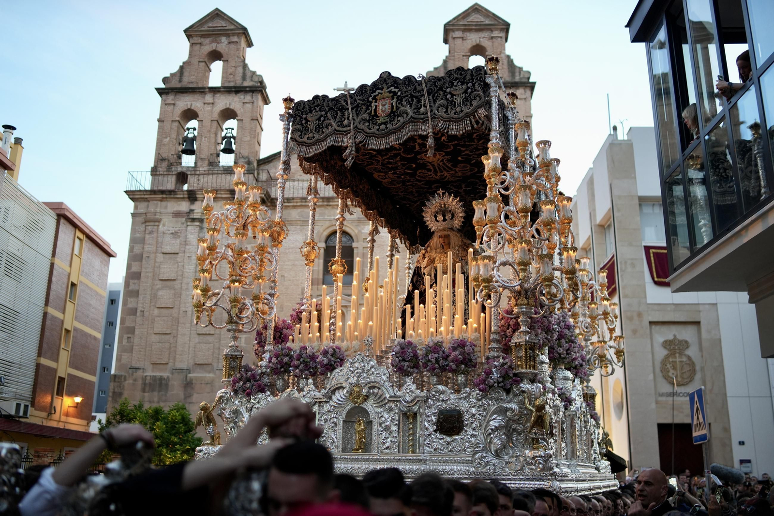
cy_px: 258
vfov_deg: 37.8
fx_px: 752
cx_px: 387
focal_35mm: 35
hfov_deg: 54.4
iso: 640
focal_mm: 35
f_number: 1.4
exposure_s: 1/200
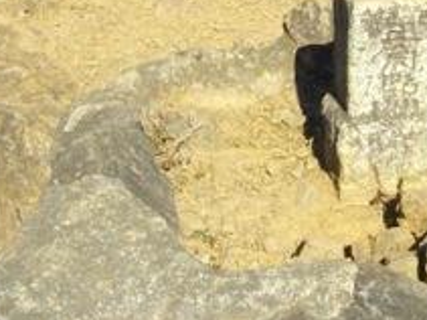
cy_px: -37
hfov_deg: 25.4
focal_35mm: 76
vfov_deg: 18.6
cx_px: 318
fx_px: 937
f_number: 5.5
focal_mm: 5.7
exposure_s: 1/320
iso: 100
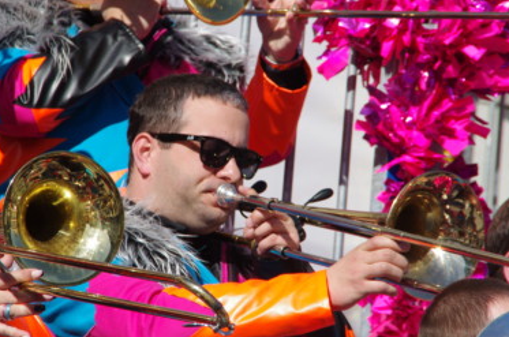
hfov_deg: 5.1
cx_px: 217
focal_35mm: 402
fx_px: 5672
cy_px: 171
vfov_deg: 3.4
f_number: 11
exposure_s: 1/400
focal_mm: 200
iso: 200
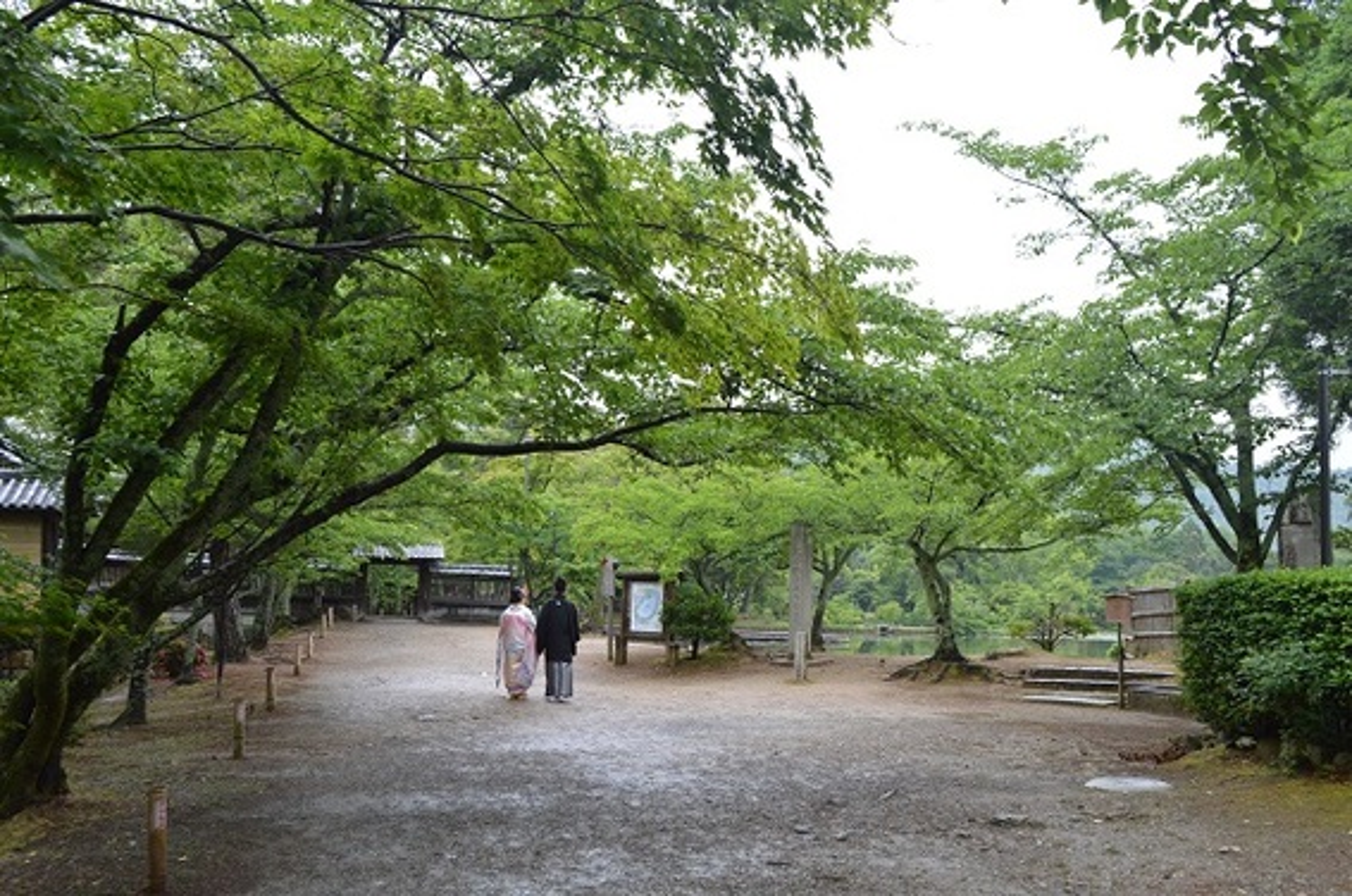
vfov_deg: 39.8
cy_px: 448
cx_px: 676
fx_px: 1237
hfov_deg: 57.3
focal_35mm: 33
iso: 800
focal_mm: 22
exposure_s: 1/250
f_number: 8
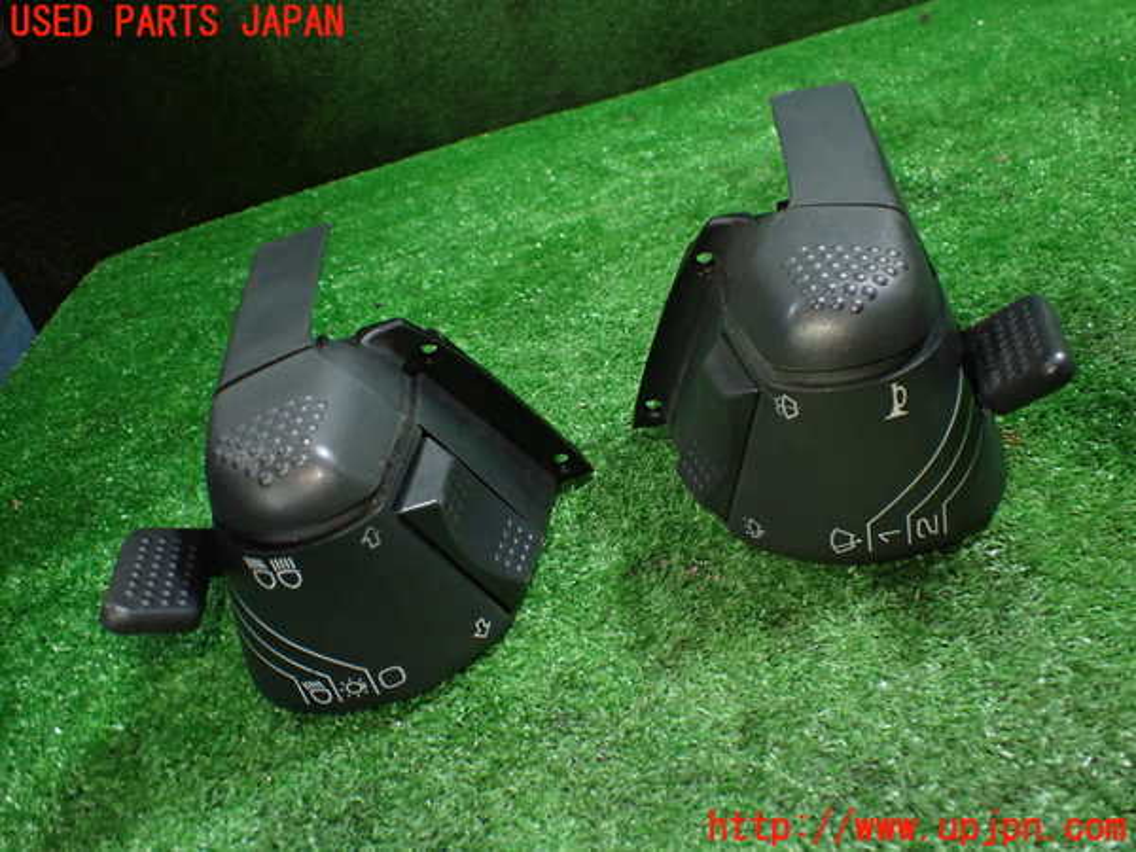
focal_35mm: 30
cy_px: 426
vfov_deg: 46.8
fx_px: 985
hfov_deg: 60.0
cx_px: 568
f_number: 2.3
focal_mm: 5.4
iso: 800
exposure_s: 1/80
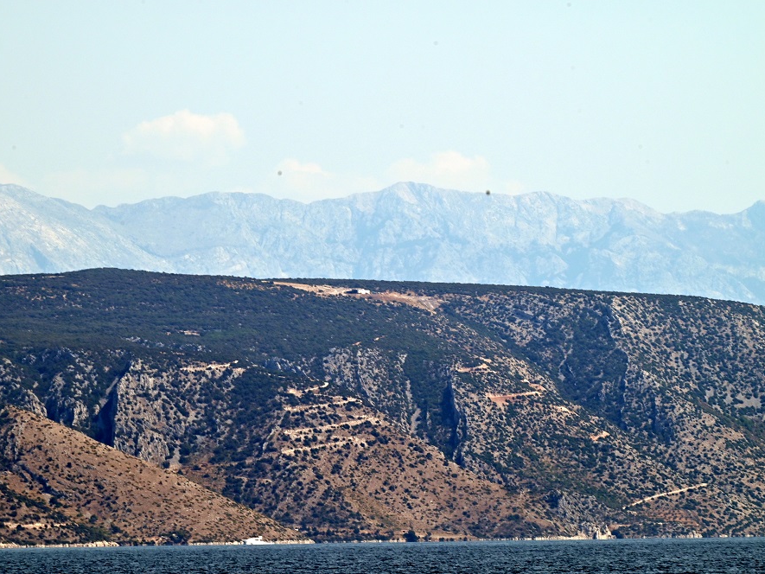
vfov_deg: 4.6
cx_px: 408
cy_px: 287
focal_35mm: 326
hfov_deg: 6.1
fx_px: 7205
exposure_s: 1/320
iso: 220
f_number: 16
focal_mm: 300
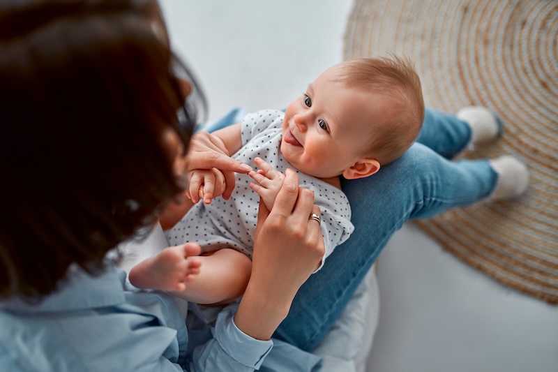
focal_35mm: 35
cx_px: 279
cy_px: 186
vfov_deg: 37.8
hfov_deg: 54.4
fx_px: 542
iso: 500
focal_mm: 35
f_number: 1.8
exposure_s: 1/1250
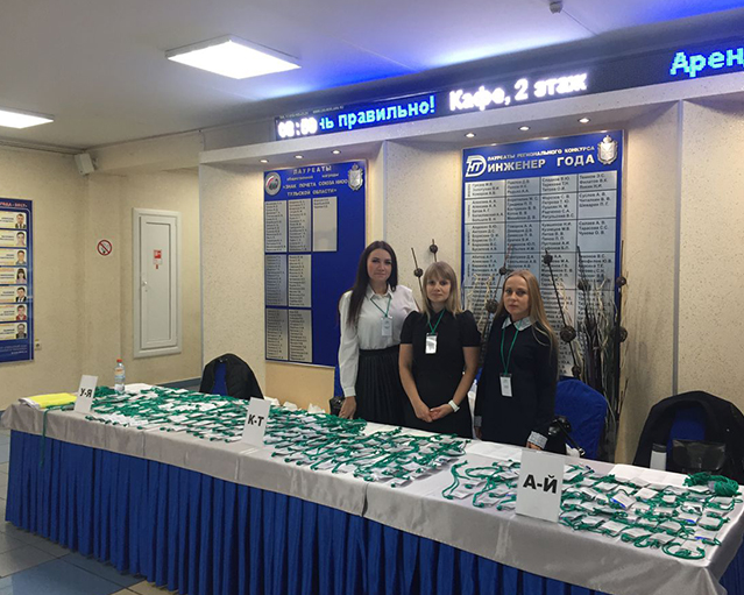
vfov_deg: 47.1
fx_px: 683
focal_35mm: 31
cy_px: 300
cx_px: 381
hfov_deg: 57.2
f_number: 2.2
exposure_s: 1/33
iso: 64
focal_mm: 4.15
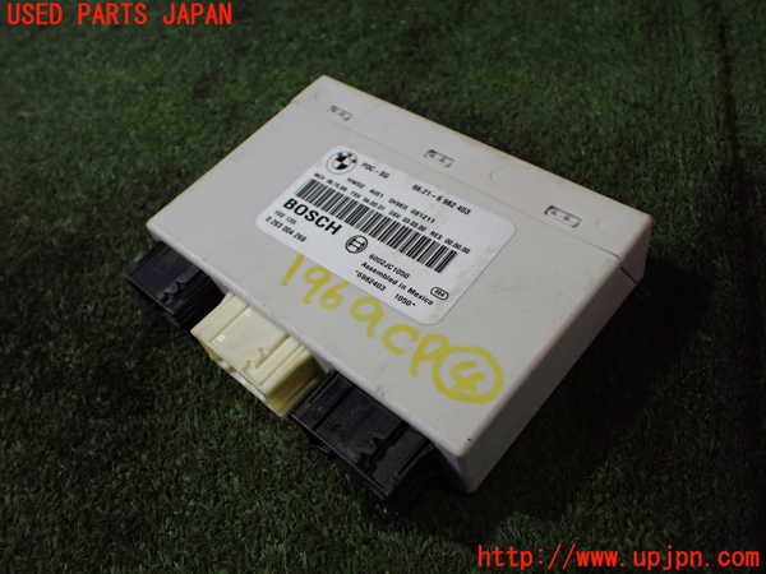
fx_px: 664
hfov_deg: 60.0
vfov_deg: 46.8
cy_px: 287
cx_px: 383
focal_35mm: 30
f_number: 2.3
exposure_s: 1/125
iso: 500
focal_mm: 5.4
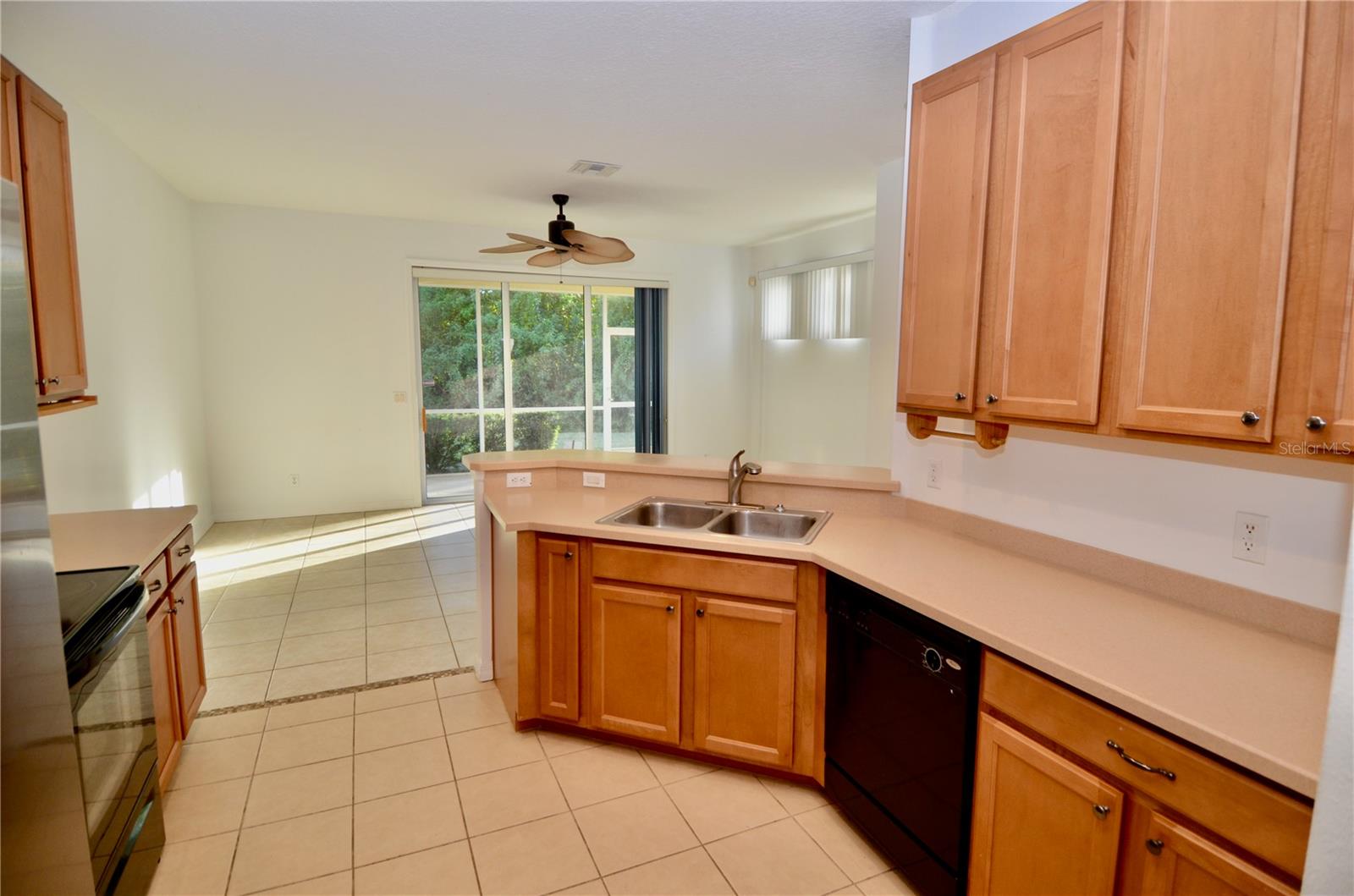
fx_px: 675
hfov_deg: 90.1
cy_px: 448
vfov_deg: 67.1
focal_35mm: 18
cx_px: 677
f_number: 4
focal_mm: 12
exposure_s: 1/60
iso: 280
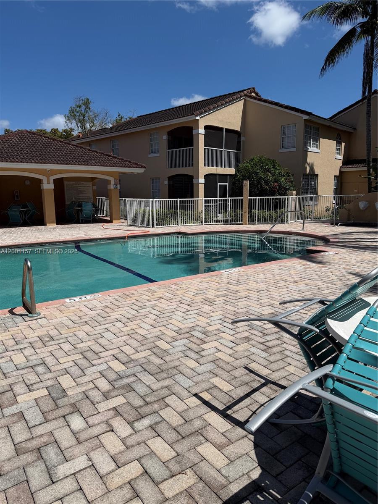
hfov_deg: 56.8
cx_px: 189
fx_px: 349
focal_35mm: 24
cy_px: 252
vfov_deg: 71.6
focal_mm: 6.76
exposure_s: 1/10309
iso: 80
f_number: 1.78
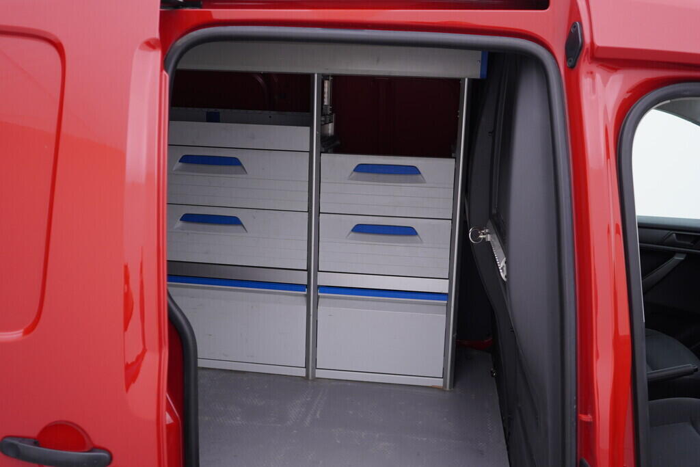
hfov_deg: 53.1
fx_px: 700
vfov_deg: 36.9
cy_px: 234
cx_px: 350
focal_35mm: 36
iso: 125
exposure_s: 1/50
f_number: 3.2
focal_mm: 24
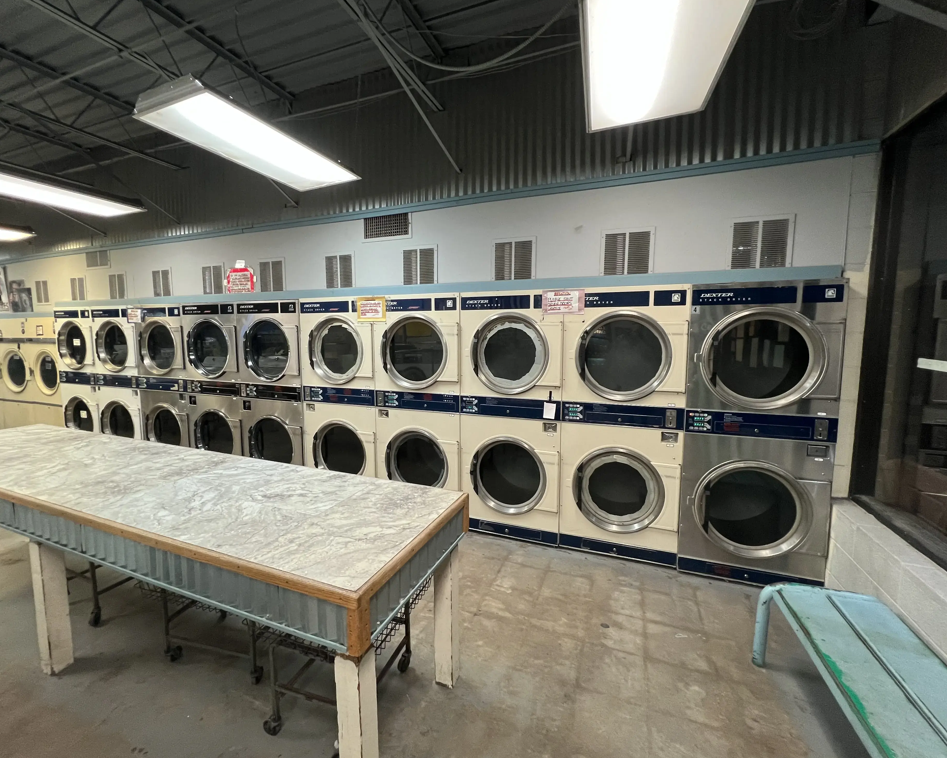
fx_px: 392
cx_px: 462
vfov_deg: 88.0
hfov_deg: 100.7
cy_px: 376
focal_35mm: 14
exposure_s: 1/60
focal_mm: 1.57
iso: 250
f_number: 1.8
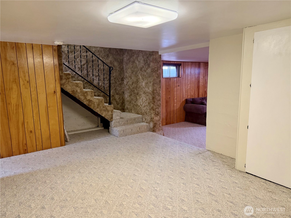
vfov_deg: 56.8
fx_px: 202
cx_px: 146
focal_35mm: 24
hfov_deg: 71.6
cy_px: 109
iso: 500
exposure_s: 1/60
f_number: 1.78
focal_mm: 6.76
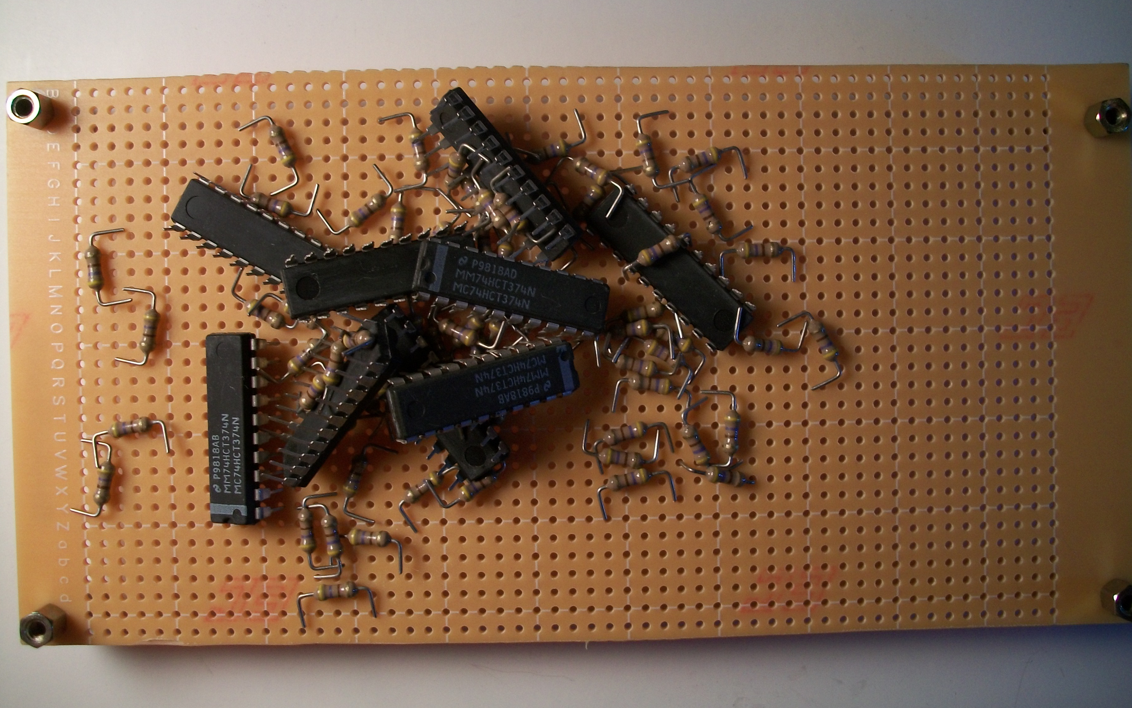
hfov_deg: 56.7
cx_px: 566
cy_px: 328
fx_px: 1049
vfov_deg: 37.3
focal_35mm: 34
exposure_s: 1/80
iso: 80
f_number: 2.9
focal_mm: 5.7
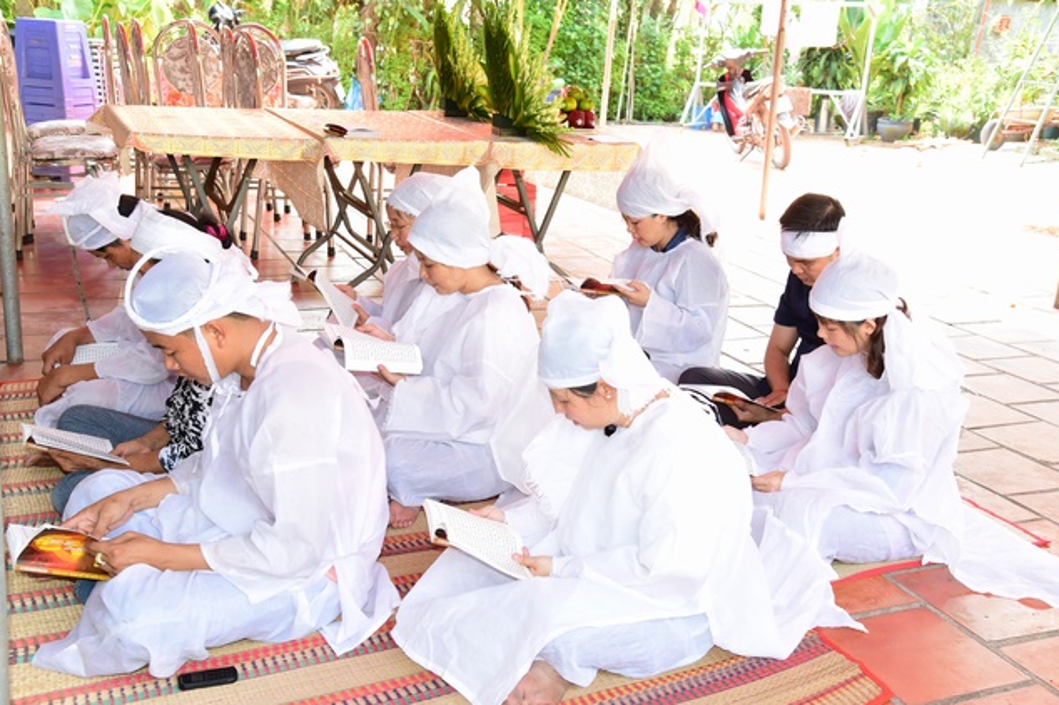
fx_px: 1147
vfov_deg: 34.2
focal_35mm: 39
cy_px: 346
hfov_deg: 49.6
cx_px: 530
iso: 640
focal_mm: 38
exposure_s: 1/60
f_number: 5.6
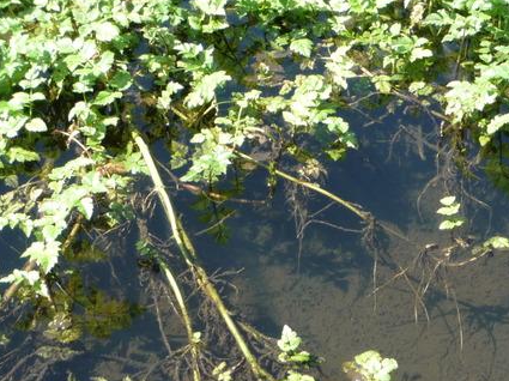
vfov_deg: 20.1
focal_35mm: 73
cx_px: 289
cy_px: 208
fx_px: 1072
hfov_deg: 26.7
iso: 100
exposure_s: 1/160
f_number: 4
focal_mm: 5.3
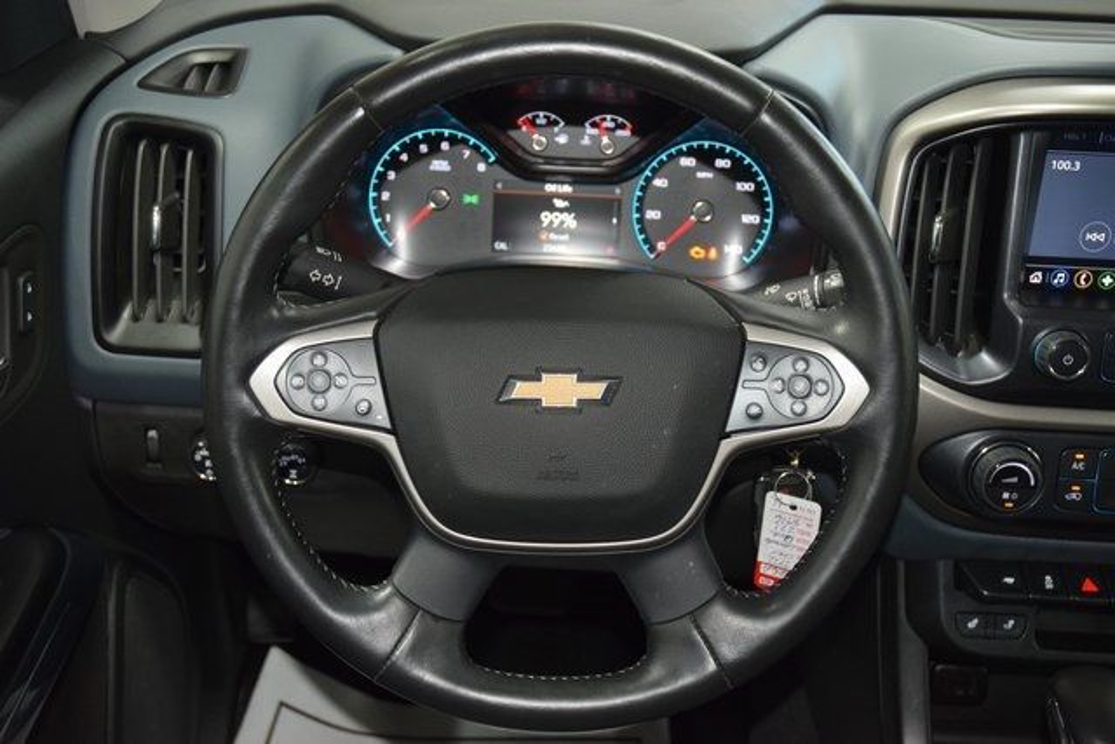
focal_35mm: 46
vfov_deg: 29.0
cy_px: 372
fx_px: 1440
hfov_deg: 42.3
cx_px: 558
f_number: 4
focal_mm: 31
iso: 1800
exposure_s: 1/40
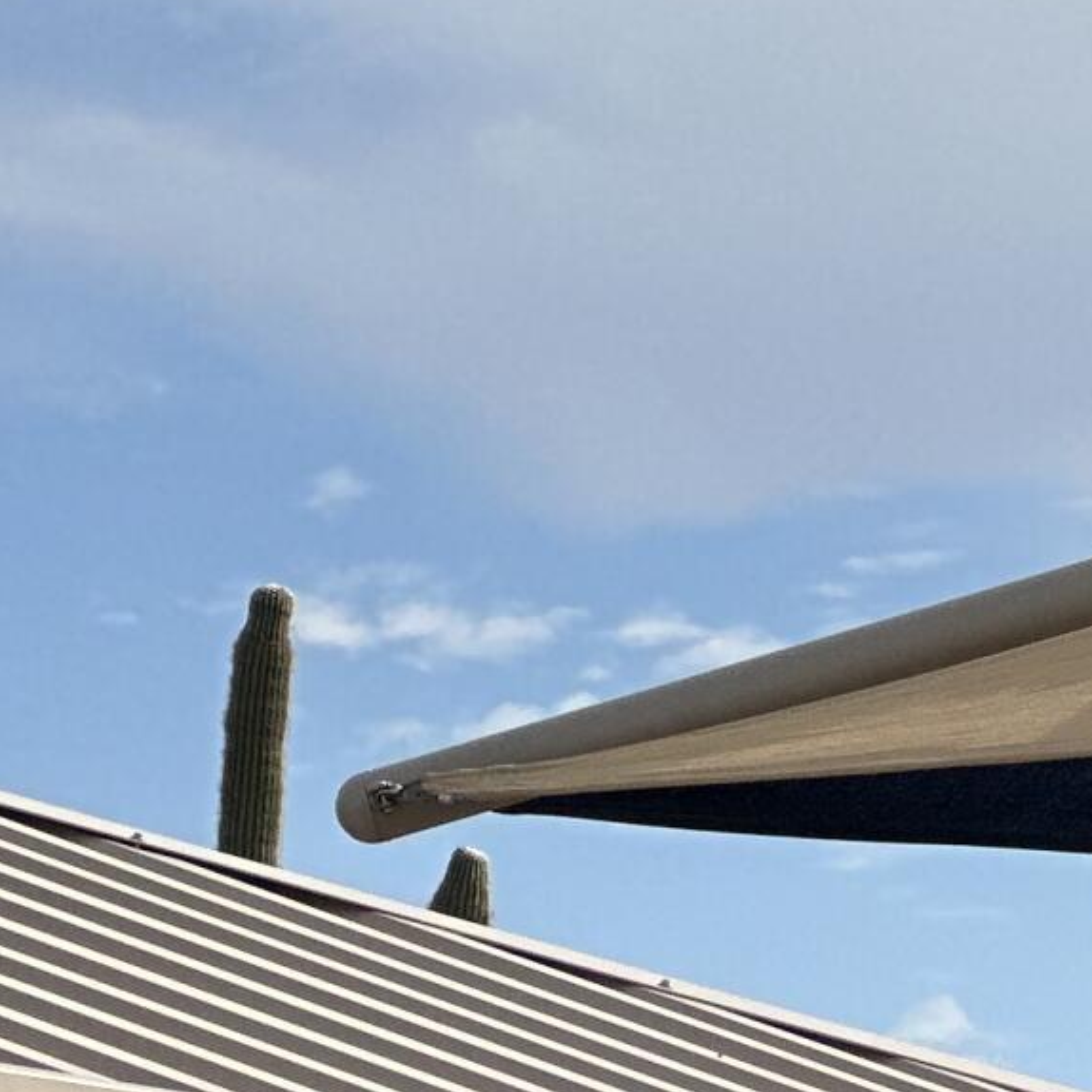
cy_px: 1630
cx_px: 2026
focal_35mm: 356
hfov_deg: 4.9
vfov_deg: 4.9
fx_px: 12706
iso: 32
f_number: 2.8
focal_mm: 9
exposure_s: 1/951
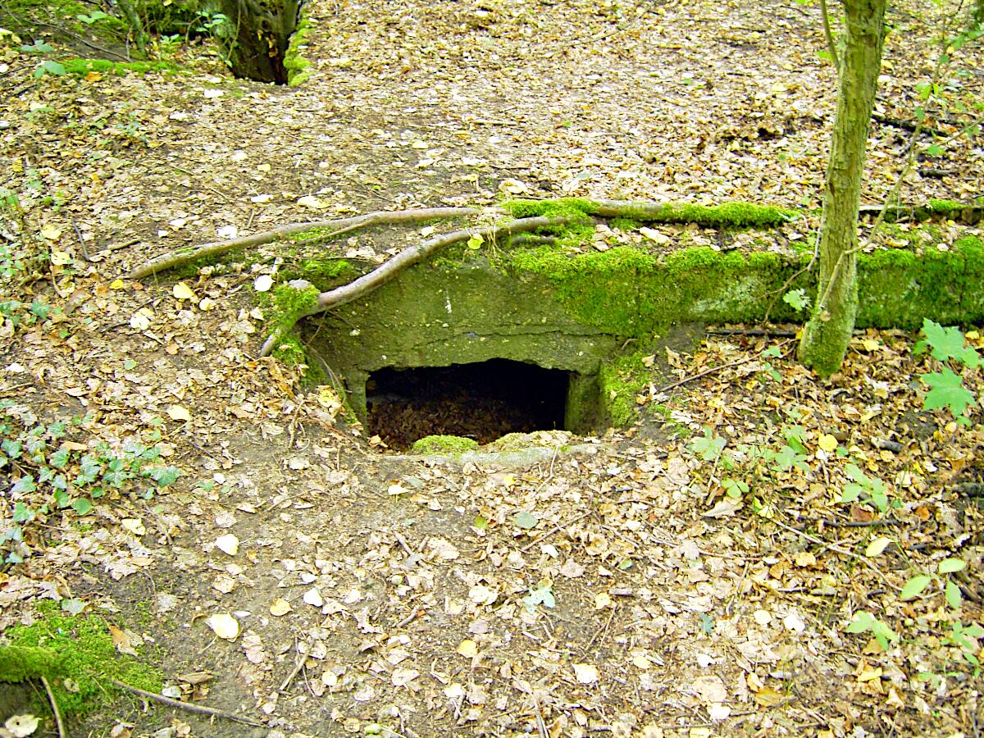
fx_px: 995
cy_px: 369
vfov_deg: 40.7
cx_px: 492
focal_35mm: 35
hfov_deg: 52.6
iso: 200
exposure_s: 1/5
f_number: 2.8
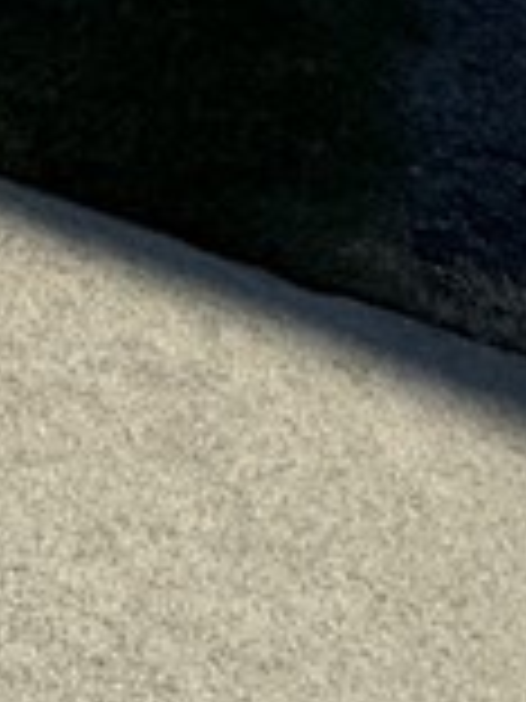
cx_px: -1178
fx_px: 1864
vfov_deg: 11.4
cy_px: -1418
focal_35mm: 92
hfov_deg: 10.1
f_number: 2.2
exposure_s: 1/6173
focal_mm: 2.22
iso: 80
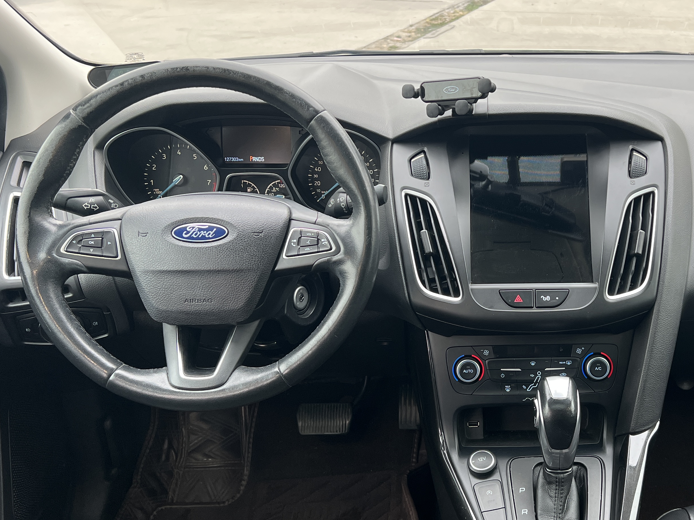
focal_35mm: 43
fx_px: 862
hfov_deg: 42.6
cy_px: 284
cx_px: 512
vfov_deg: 33.6
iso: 80
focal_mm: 5.7
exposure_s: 1/121
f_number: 1.5
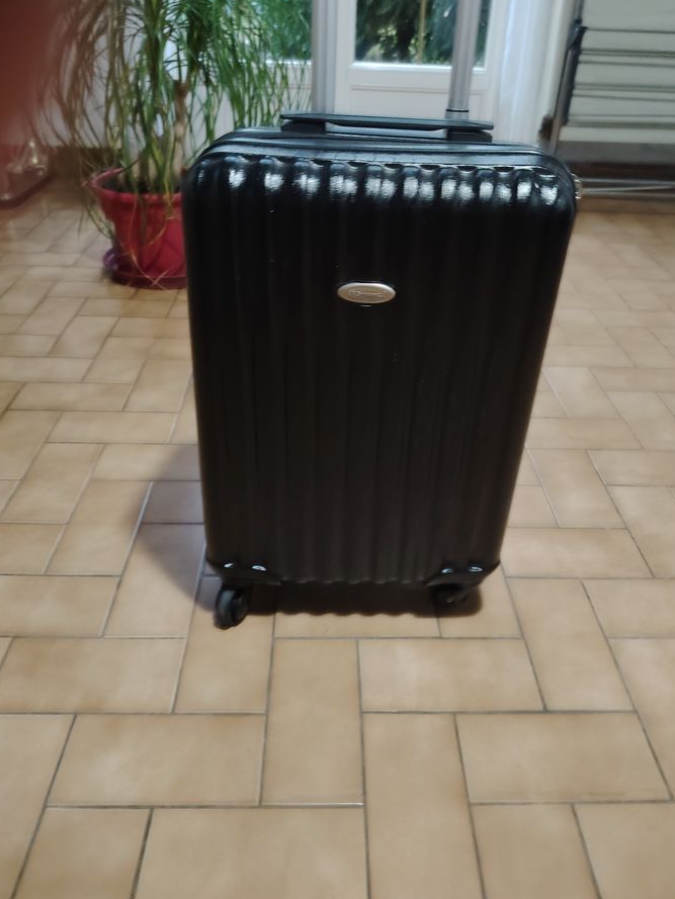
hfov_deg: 51.3
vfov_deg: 65.3
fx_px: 702
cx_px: 355
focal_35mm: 27
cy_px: 427
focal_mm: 5.25
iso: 5291
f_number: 1.75
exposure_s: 1/50
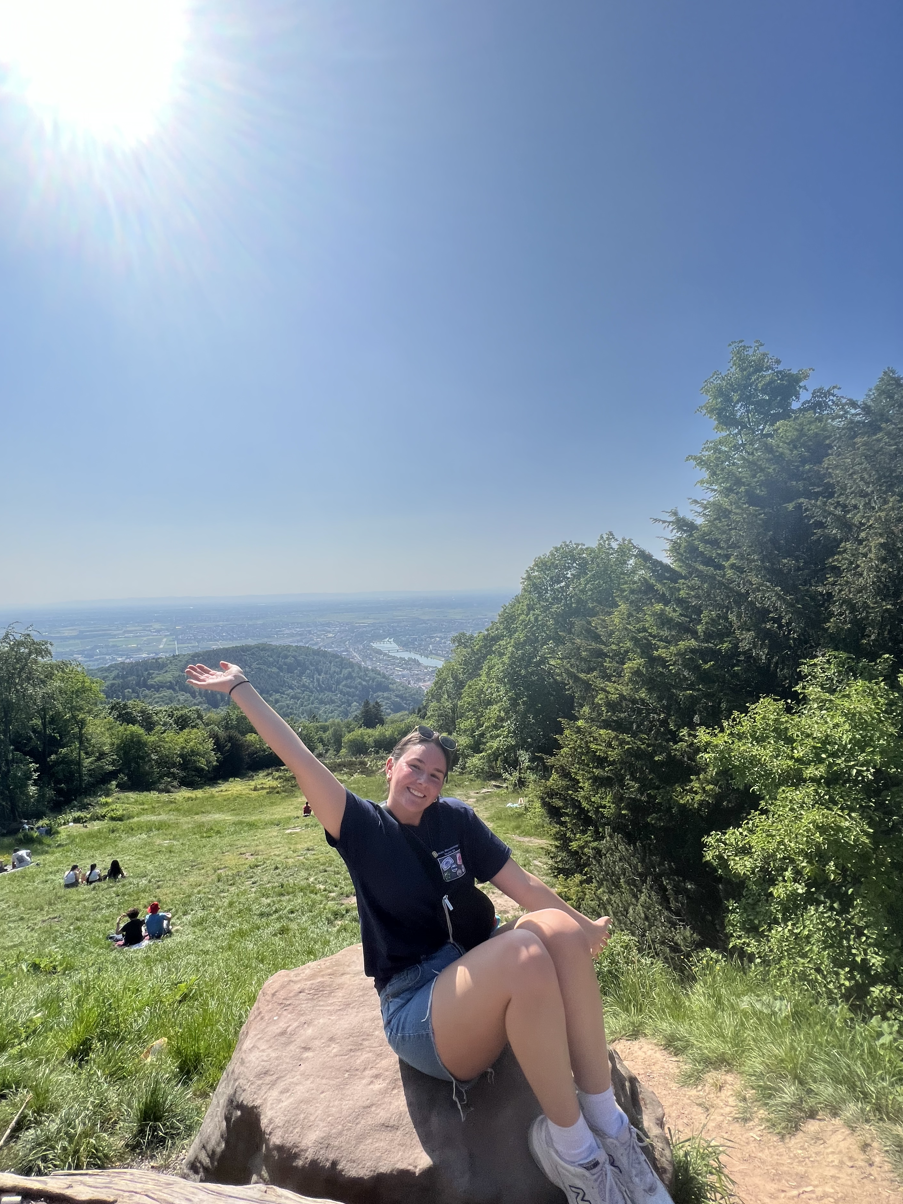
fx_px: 487
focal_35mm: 14
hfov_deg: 85.5
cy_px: 628
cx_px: 418
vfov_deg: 102.0
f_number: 1.8
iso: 32
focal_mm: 1.57
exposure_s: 1/2320
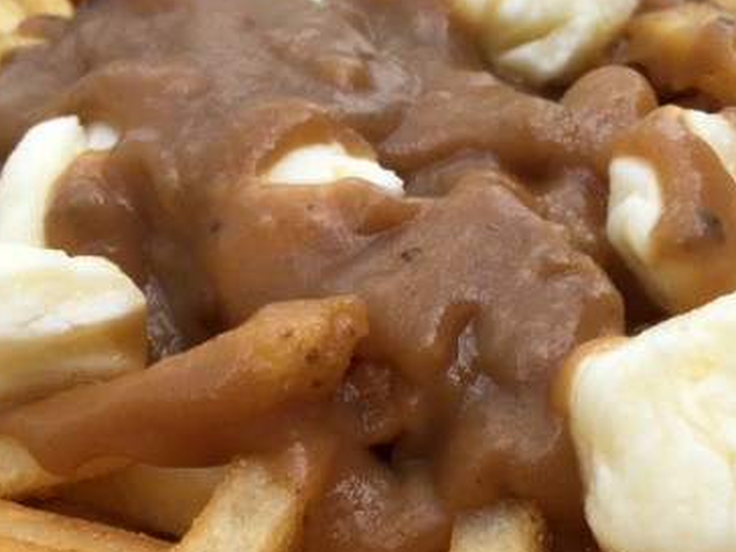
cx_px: 430
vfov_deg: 25.6
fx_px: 1190
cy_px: 447
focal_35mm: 56
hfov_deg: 34.3
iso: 25
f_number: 2.2
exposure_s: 1/845
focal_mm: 4.15
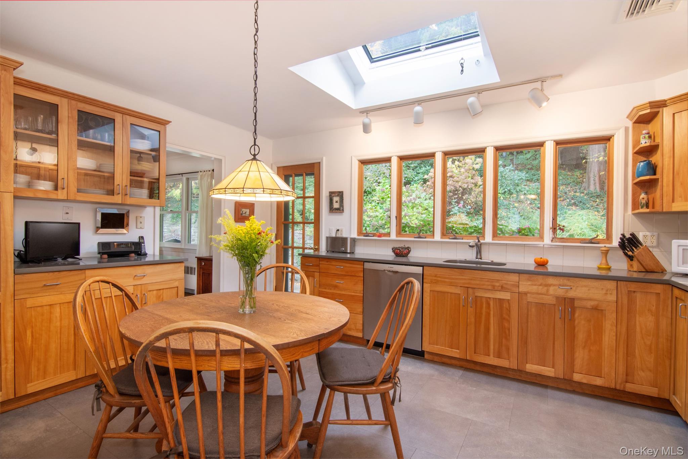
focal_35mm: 16
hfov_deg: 95.0
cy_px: 230
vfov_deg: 72.0
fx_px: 315
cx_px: 344
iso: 640
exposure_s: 1/15
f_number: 11
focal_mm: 11
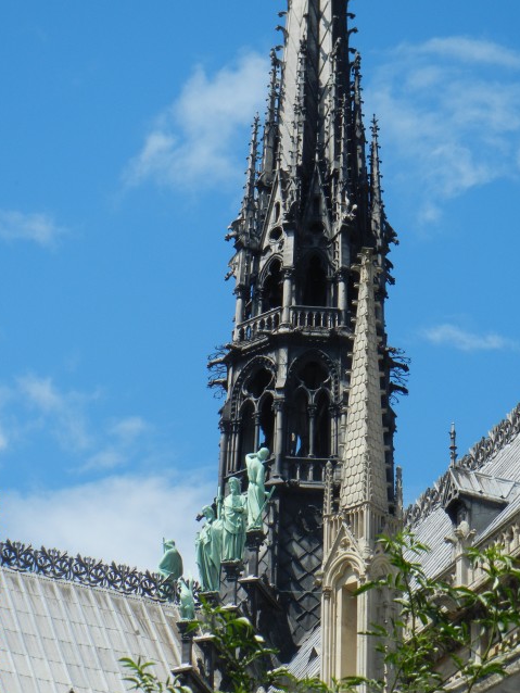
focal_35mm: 160
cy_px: 330
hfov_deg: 9.3
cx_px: 236
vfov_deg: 12.3
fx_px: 3203
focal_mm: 24
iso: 160
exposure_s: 1/250
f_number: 9.2
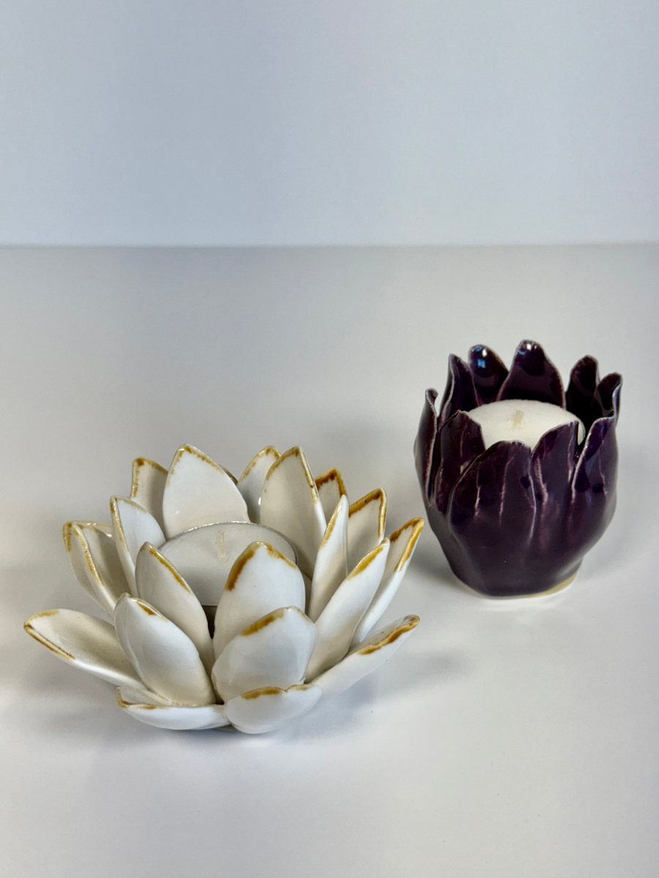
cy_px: 439
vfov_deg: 39.7
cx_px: 330
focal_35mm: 48
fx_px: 1218
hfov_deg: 30.3
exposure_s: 1/407
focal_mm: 6.76
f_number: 1.78
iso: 64
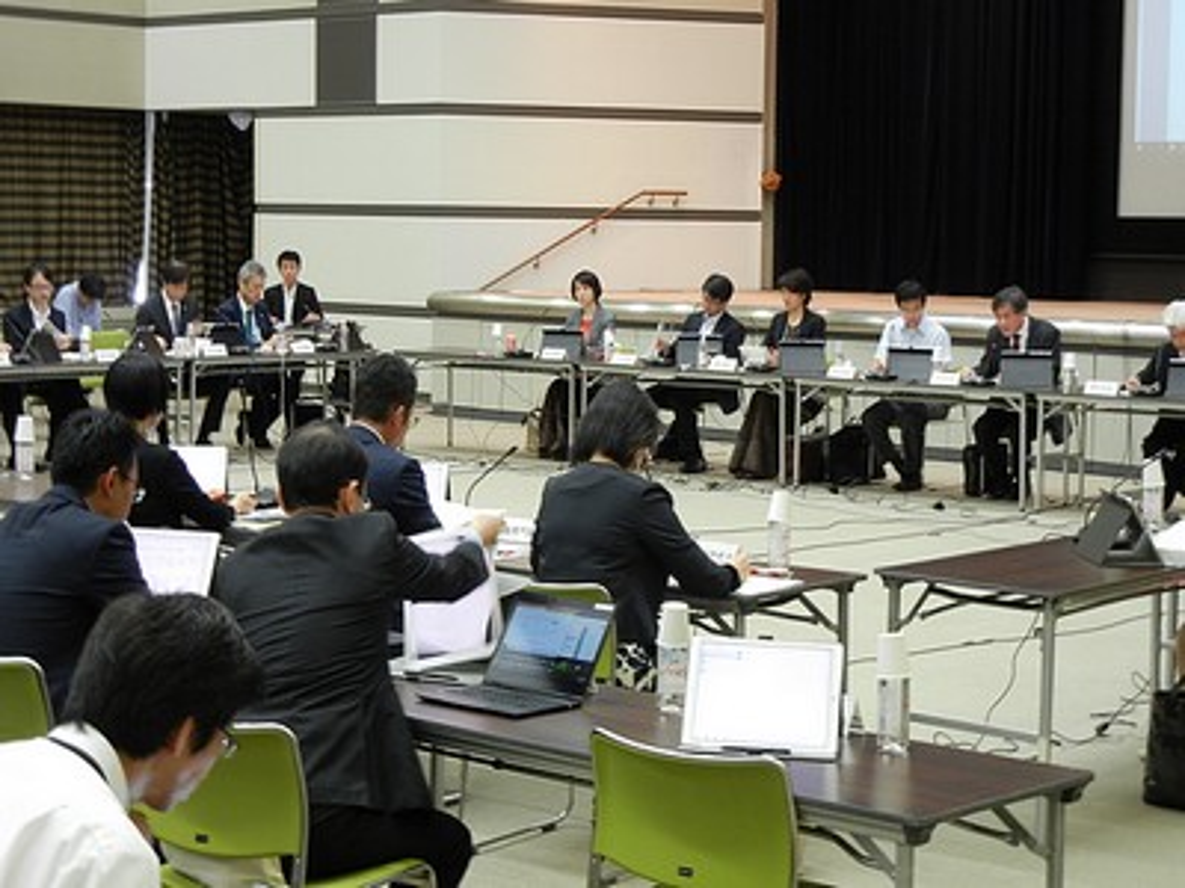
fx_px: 2636
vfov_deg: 19.1
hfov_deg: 25.3
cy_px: 444
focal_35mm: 77
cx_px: 592
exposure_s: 1/7.6
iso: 400
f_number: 4.3
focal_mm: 13.9
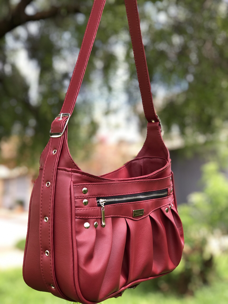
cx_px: 114
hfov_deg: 25.7
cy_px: 152
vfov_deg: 33.8
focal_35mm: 57
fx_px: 501
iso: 25
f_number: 2.8
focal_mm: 6.6
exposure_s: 1/120
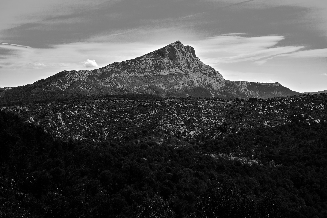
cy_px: 109
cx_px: 164
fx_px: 681
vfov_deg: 18.2
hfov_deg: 27.0
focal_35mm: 75
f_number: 16
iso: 100
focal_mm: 50
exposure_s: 1/125
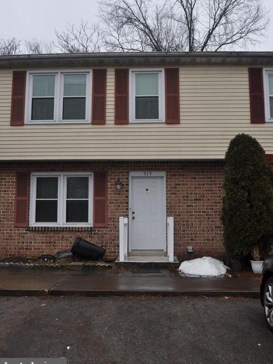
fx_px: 379
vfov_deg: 51.3
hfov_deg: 39.6
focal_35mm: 36
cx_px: 137
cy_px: 173
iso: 200
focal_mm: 22
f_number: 6.3
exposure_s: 1/160
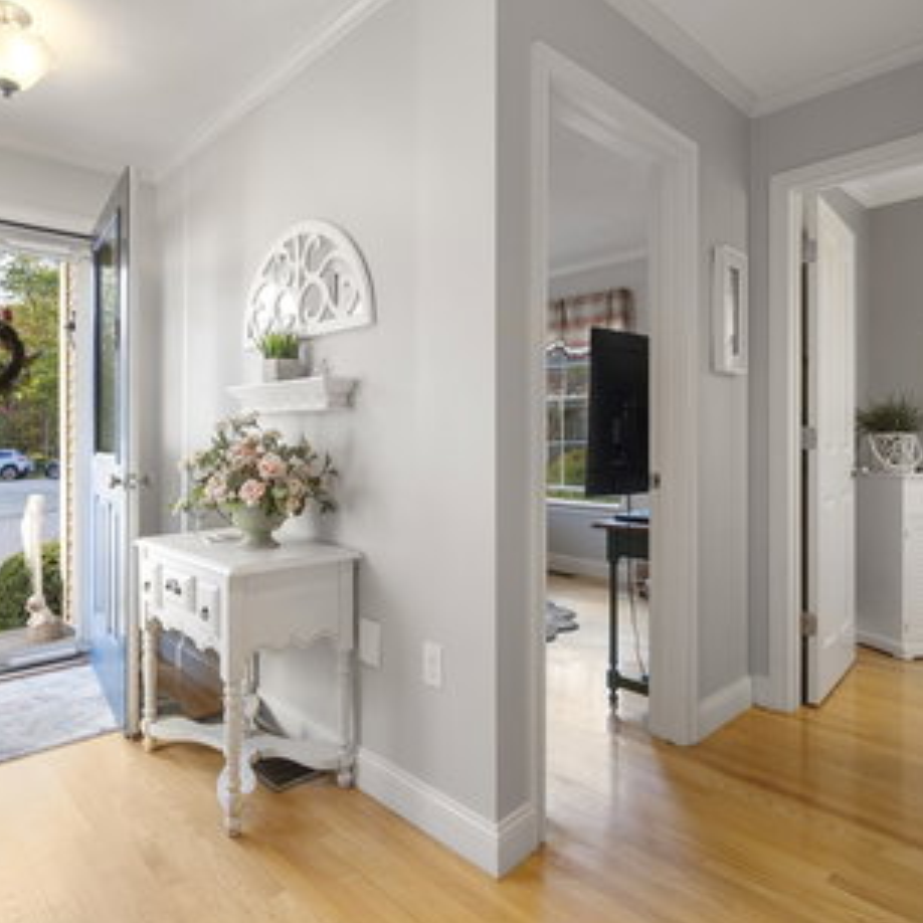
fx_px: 603
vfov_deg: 74.8
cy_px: 455
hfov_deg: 73.9
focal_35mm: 20
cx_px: 362
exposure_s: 1/10
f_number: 7.1
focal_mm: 15
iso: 320
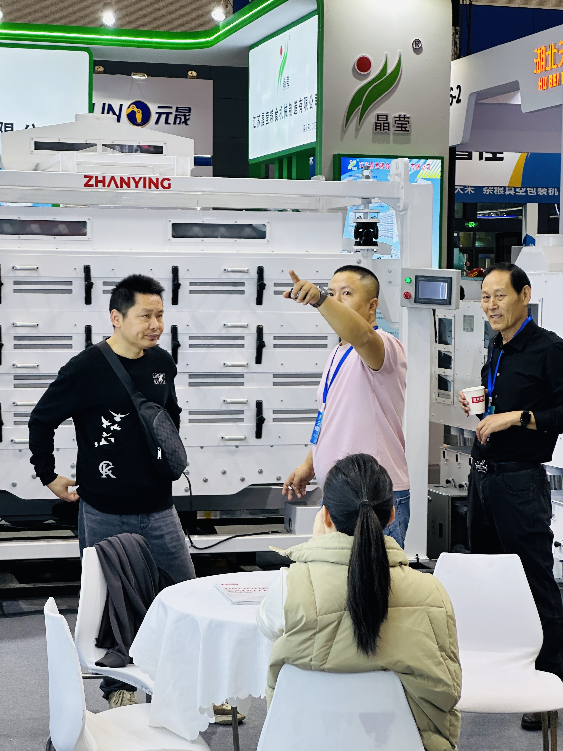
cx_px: 282
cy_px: 376
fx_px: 1670
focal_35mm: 77
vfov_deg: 25.3
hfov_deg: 19.1
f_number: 2.8
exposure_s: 1/100
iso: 100
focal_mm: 9
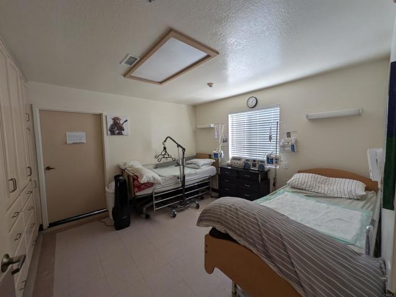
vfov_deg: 89.9
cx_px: 198
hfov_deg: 106.2
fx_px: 149
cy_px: 148
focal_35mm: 13
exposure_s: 1/64.5
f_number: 2.2
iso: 44
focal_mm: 1.54
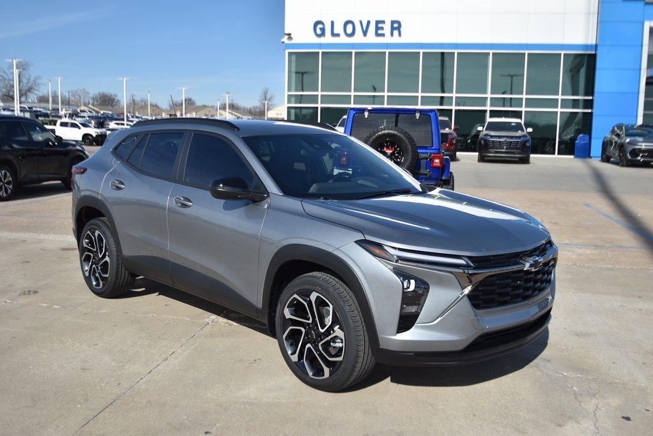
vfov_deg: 36.9
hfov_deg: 53.1
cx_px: 326
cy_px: 218
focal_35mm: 36
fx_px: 654
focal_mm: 24
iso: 100
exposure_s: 1/1000
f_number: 4.5
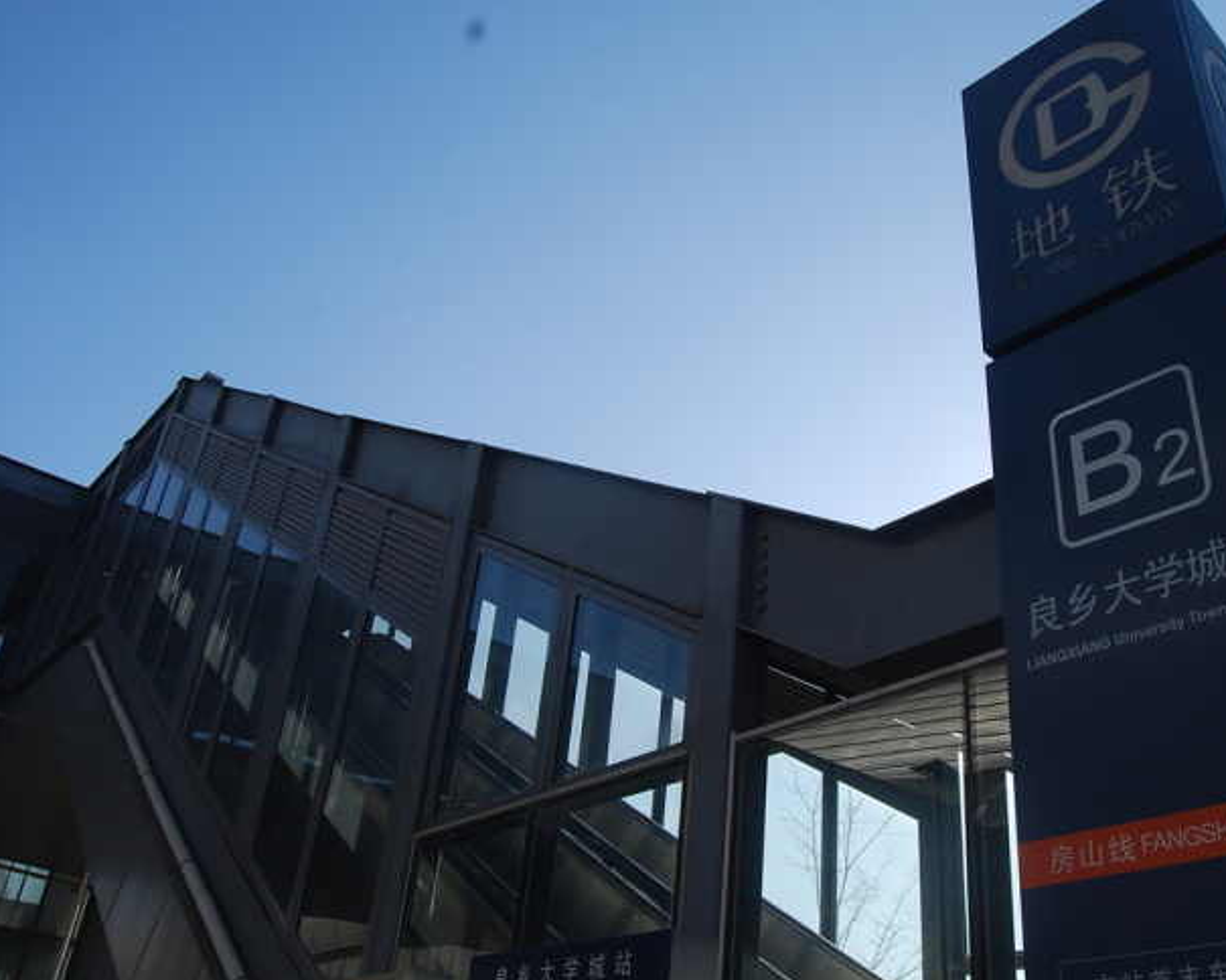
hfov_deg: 56.7
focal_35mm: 31
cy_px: 483
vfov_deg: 47.1
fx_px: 1125
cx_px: 740
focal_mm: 18
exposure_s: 1/200
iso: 100
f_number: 7.1
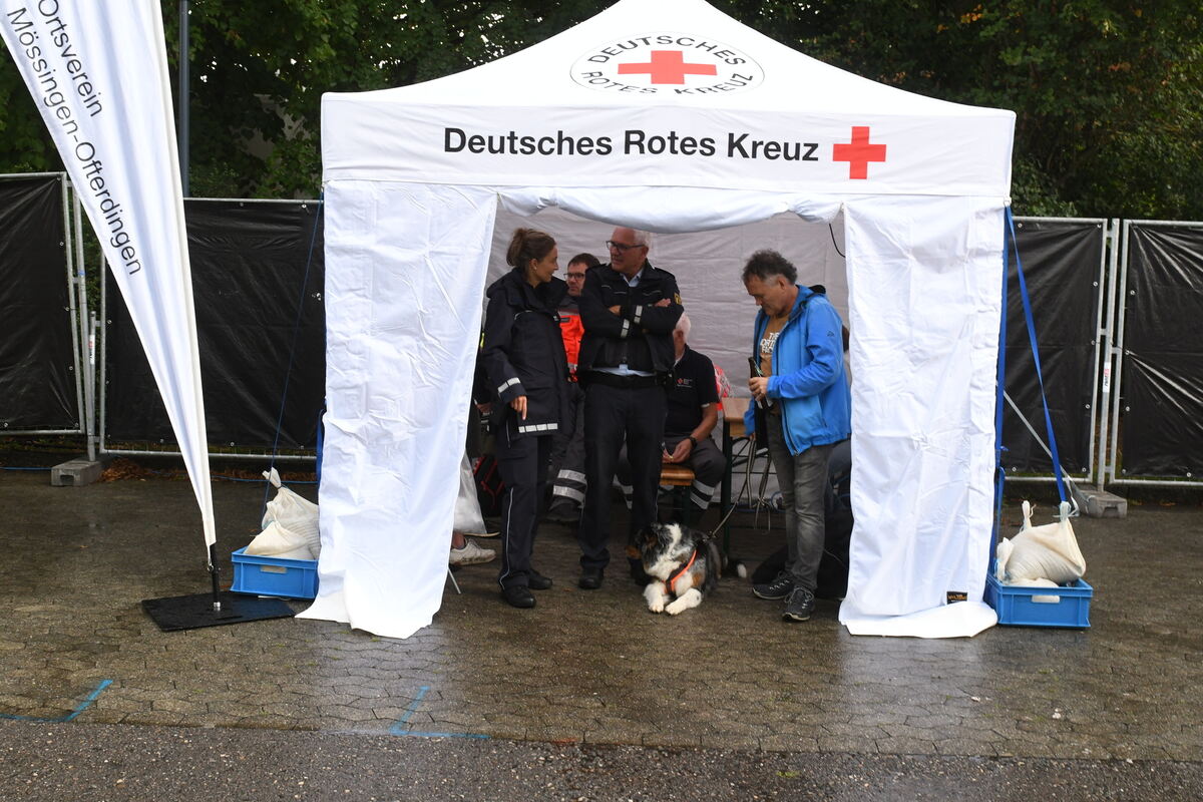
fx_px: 1203
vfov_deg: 36.9
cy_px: 401
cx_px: 602
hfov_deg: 53.1
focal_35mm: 36
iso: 1000
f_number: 6.3
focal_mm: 24
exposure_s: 1/160
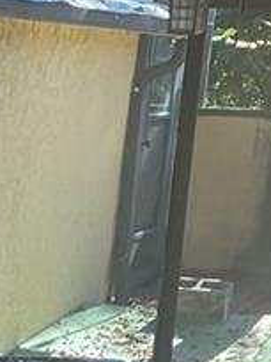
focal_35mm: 171
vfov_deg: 10.6
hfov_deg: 7.9
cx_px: 698
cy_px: -373
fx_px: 1785
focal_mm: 3
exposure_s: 1/120
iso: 25
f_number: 1.8
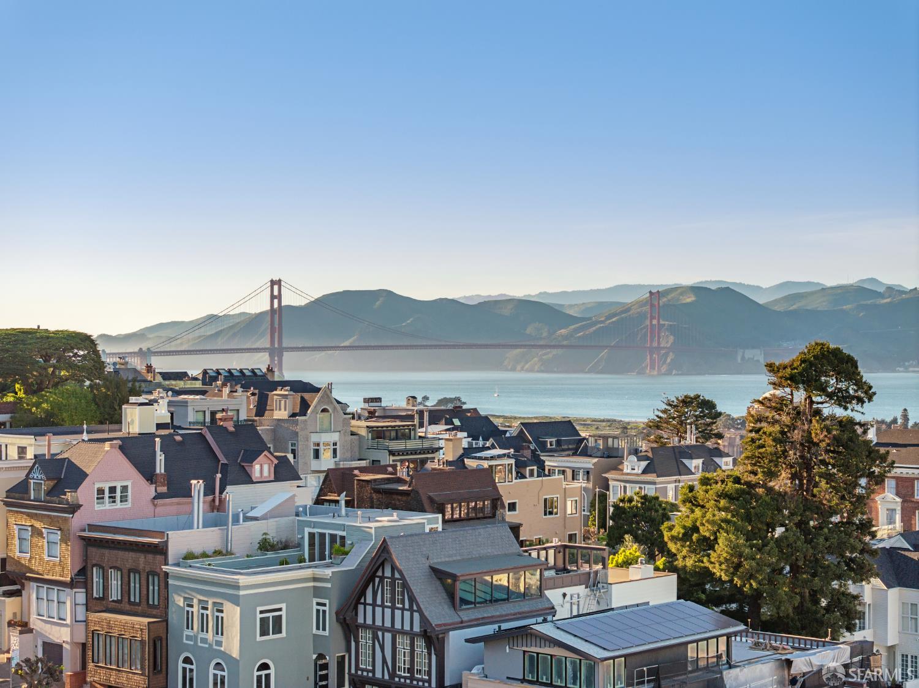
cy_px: 344
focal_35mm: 70
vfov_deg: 21.0
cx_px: 460
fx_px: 1858
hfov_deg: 27.8
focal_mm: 19.4
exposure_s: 1/1250
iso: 100
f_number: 2.8
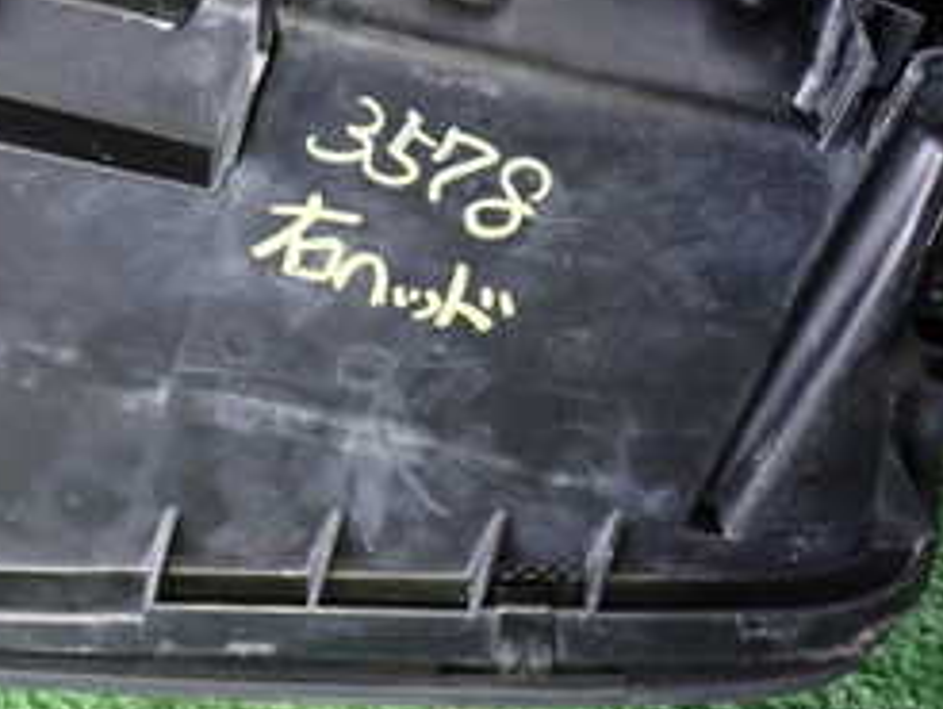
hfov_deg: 24.1
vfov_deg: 18.5
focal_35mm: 78
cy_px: 34
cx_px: 46
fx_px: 2127
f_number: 2.4
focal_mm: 5.79
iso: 640
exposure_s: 1/30
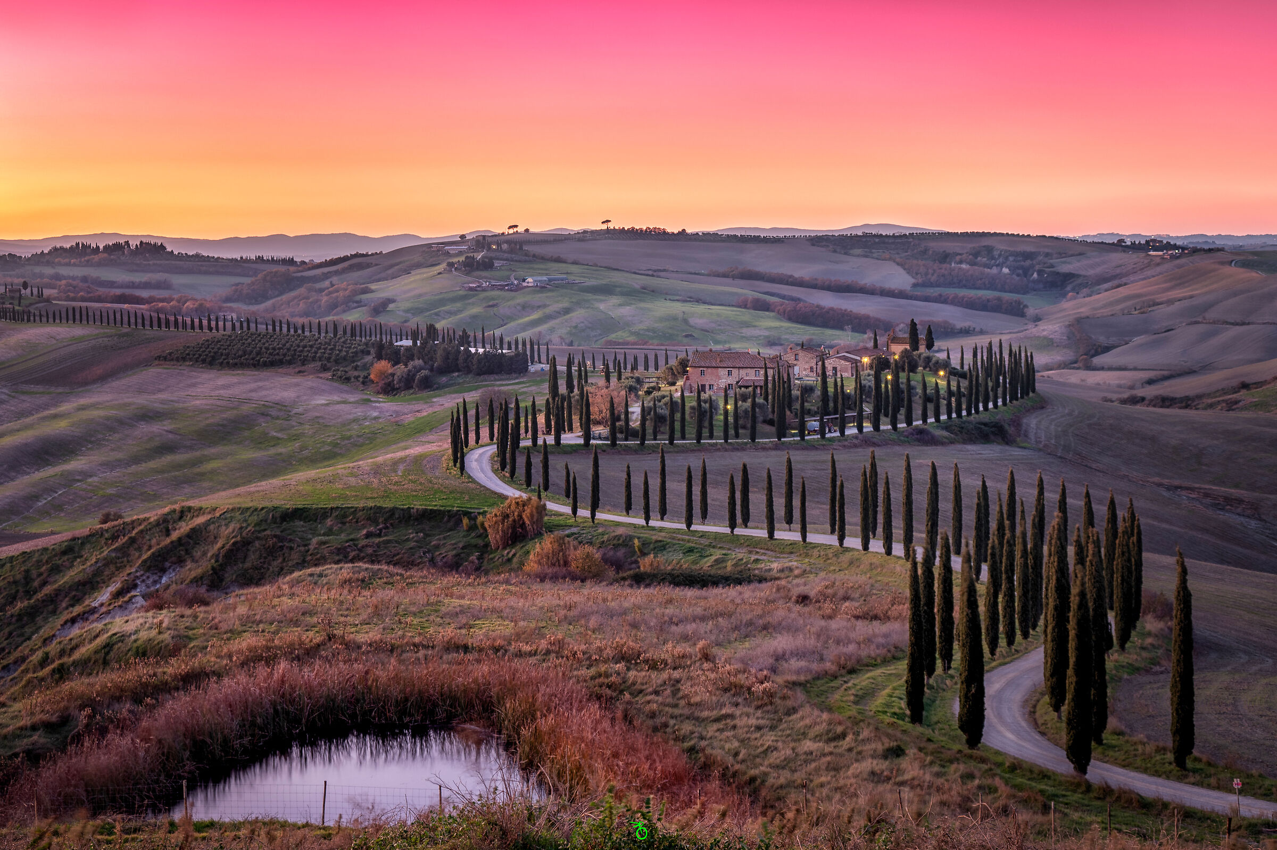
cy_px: 425
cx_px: 638
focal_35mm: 46
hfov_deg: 42.8
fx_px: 1631
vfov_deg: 29.2
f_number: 5.3
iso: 100
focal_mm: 46
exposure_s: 1/2
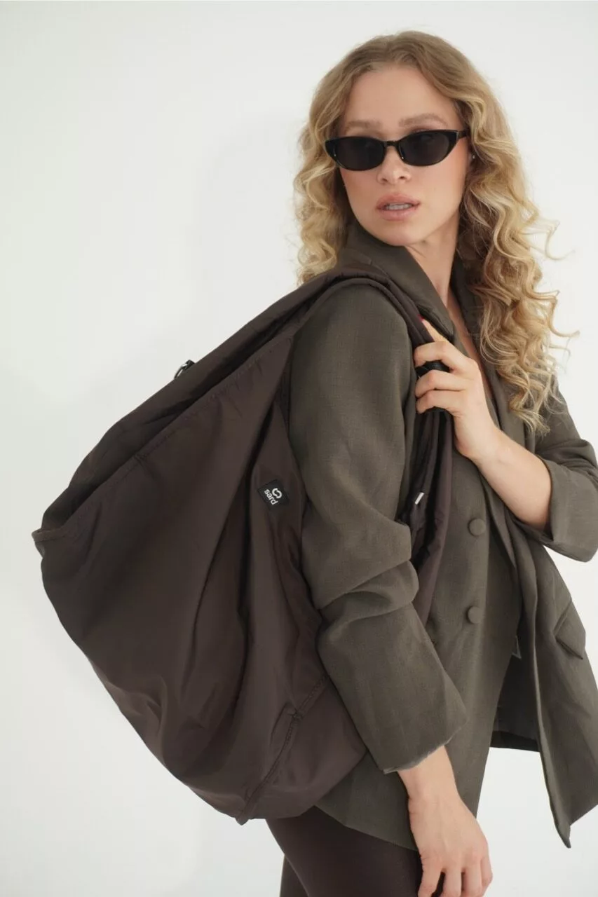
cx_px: 299
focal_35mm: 68
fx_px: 1682
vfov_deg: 29.9
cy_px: 448
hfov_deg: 20.2
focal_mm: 45
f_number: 5.6
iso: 320
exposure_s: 1/100
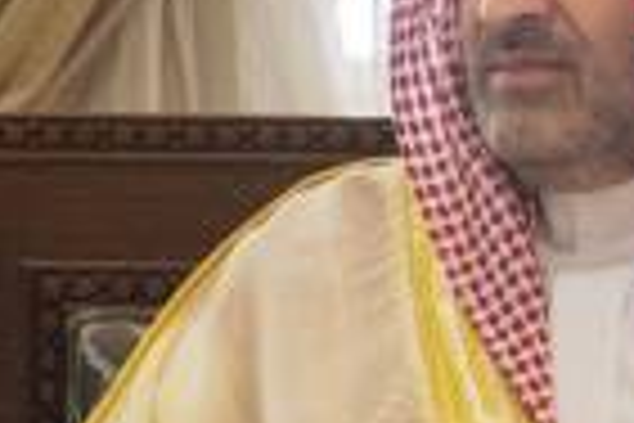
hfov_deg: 4.1
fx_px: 8752
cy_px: 99
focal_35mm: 497
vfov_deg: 2.8
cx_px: -719
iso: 1250
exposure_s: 1/125
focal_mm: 70
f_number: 5
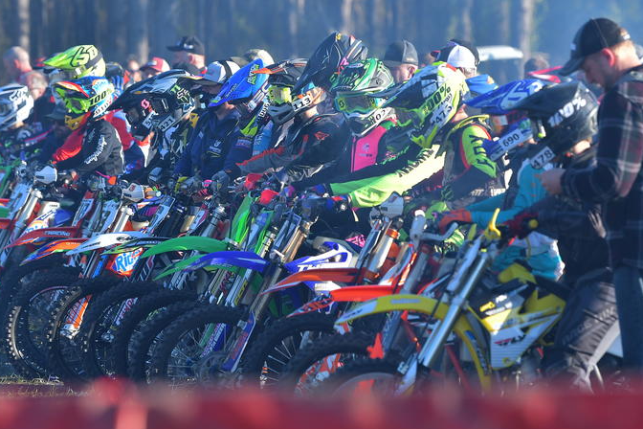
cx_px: 209
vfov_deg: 4.0
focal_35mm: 348
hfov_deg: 5.9
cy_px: 195
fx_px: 6215
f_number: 4
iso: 220
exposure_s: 1/1000
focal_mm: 160
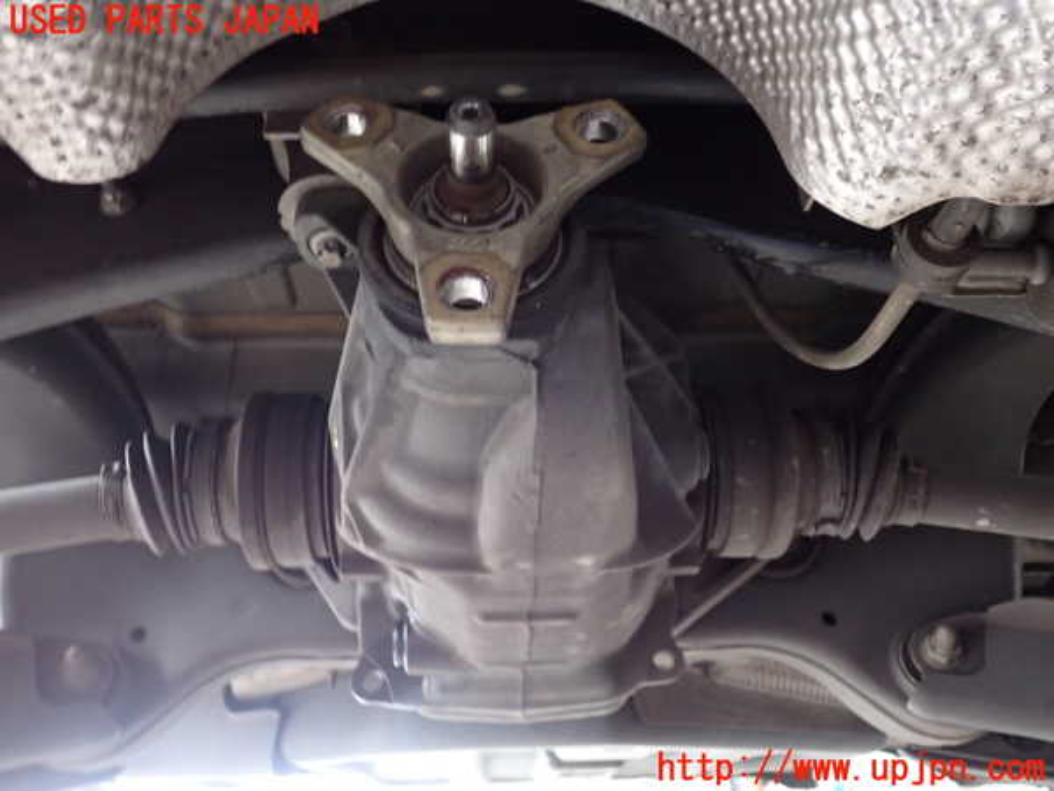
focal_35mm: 30
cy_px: 396
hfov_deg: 60.0
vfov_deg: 46.8
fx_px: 913
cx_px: 527
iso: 400
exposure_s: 1/30
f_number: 2.3
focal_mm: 5.4
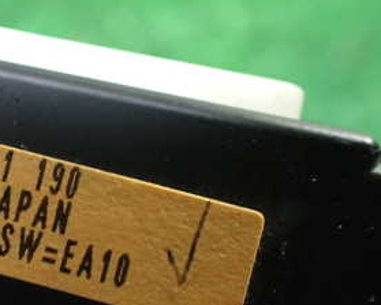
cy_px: 196
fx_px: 710
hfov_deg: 29.3
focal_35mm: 63
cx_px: 74
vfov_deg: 24.1
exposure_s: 1/30
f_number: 2.3
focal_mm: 5.4
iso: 1000
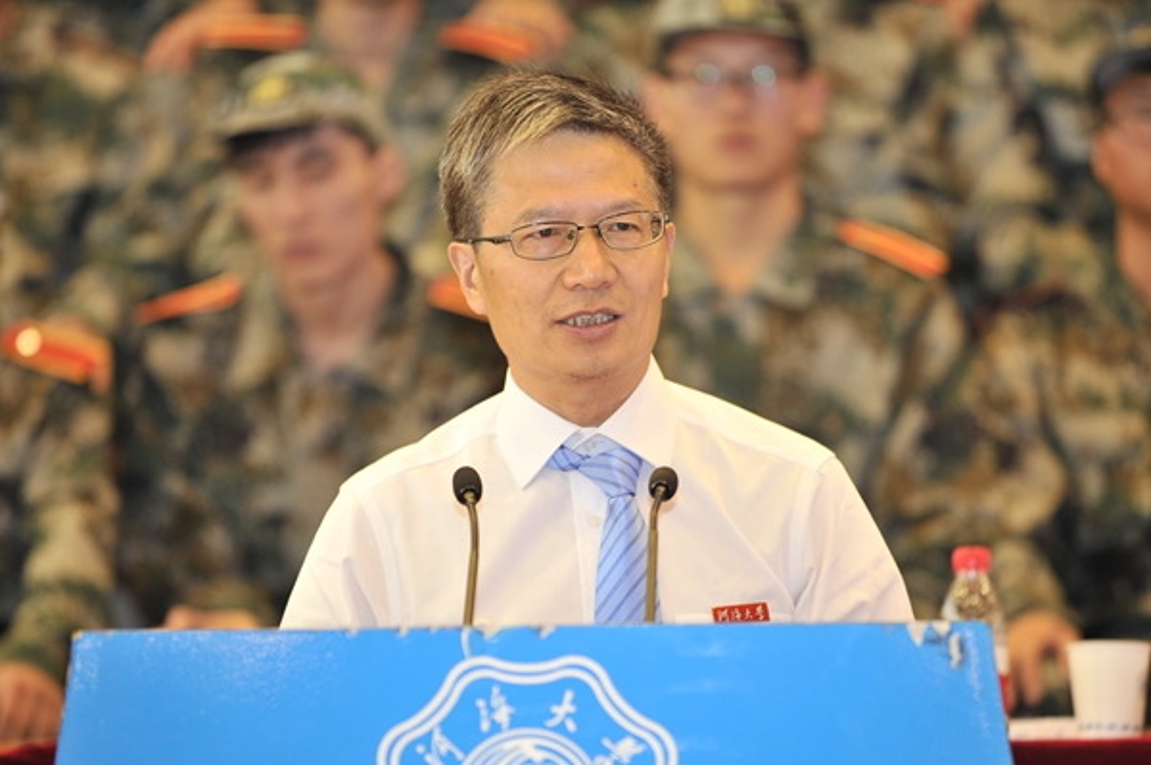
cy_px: 382
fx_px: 6389
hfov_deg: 10.3
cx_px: 576
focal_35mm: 200
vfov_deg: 6.9
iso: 800
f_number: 2.8
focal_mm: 200
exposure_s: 1/80
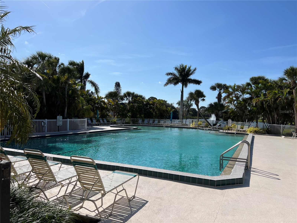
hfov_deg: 67.3
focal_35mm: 26
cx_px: 148
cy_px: 112
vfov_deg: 53.1
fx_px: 223
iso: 50
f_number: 1.5
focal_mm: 5.7
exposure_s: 1/8696
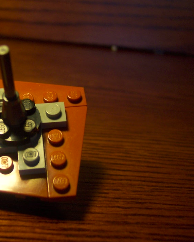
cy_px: 120
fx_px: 387
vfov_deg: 34.7
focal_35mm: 54
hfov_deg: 27.5
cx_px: 38
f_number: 2.8
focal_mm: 8
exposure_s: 1/90
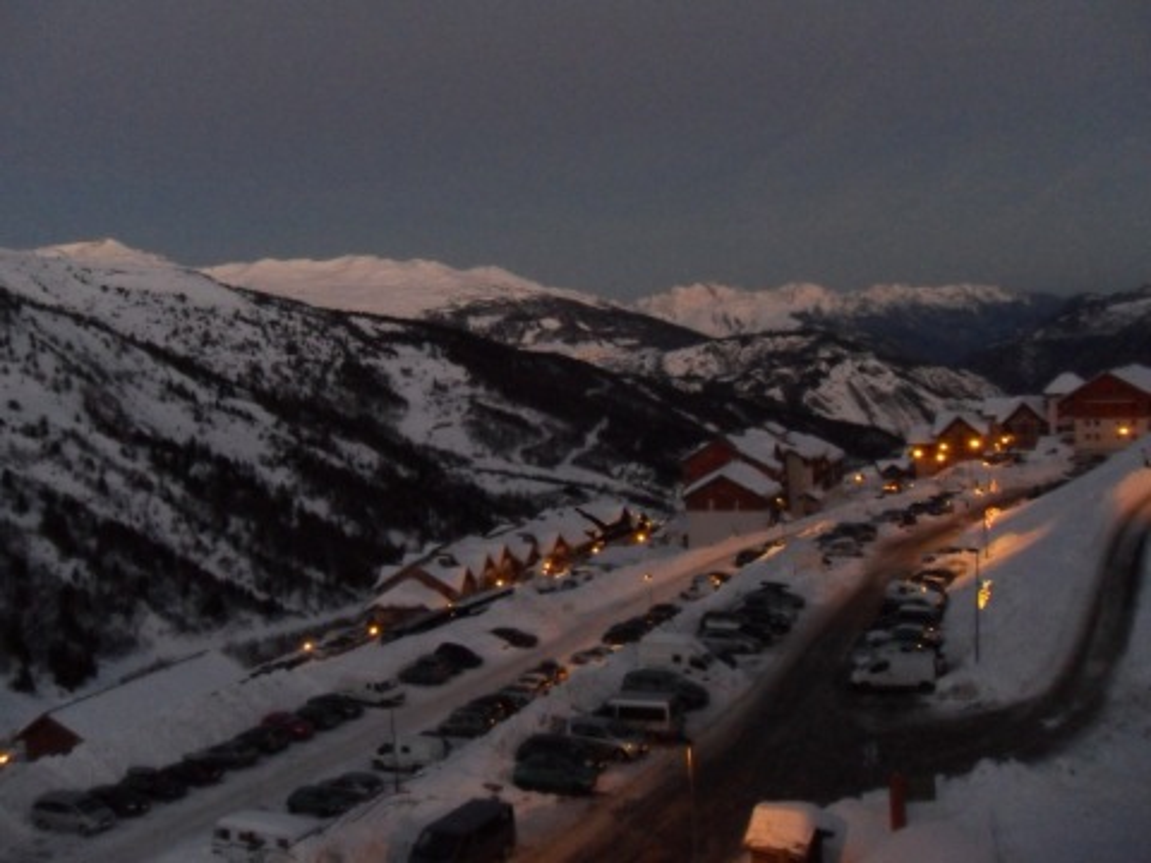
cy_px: 432
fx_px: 1164
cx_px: 576
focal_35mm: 35
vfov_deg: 40.7
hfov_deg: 52.6
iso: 640
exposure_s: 1/45
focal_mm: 6.3
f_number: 3.5
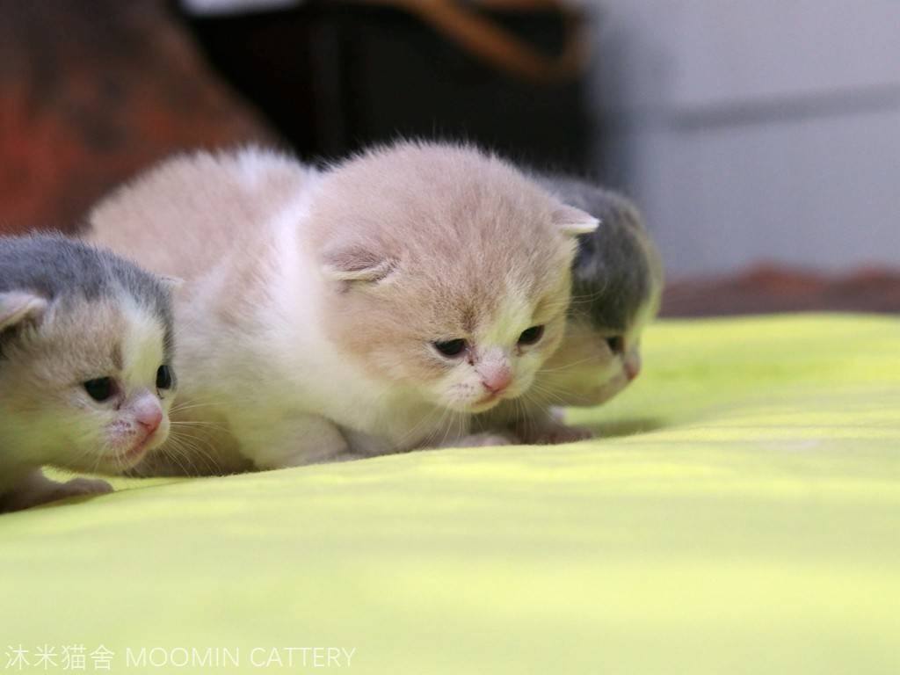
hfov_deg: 22.8
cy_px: 338
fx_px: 2236
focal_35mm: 86
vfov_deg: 17.2
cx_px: 450
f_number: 3.5
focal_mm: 43
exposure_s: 1/80
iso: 1000
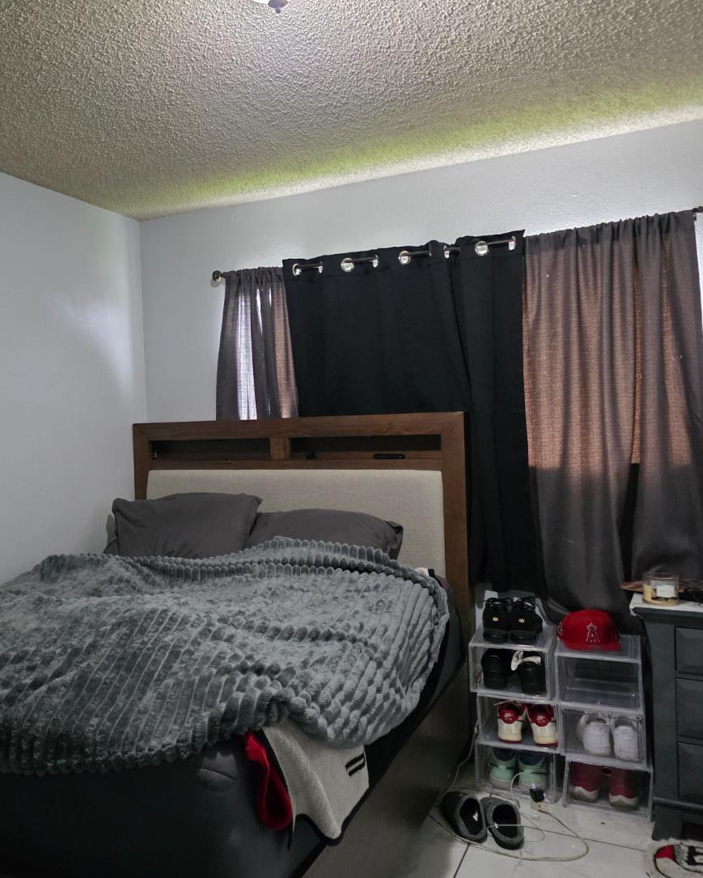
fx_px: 806
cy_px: 452
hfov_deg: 45.6
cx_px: 180
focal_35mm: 31
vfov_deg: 57.2
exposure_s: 1/120
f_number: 1.7
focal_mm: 6.3
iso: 2000
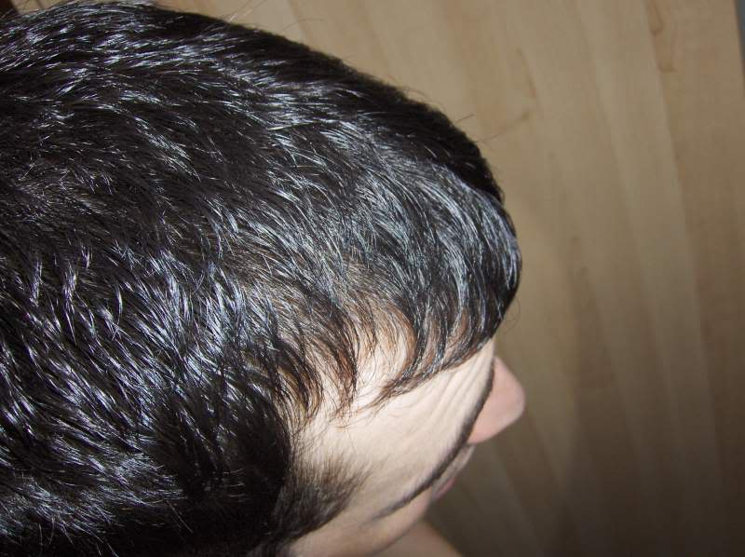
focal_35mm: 35
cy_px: 278
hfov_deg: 52.7
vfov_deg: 40.6
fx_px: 752
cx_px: 372
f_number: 5.5
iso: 100
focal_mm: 7.5
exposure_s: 1/60
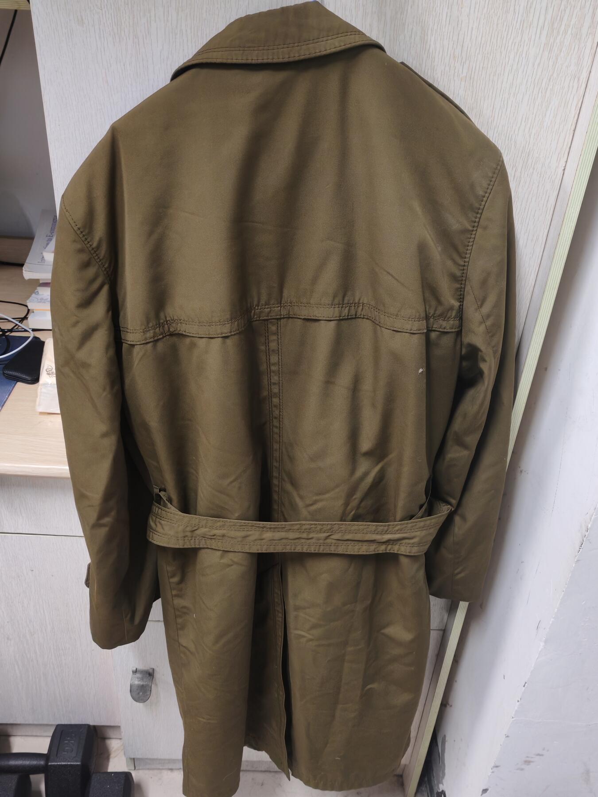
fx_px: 760
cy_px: 398
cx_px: 299
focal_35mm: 33
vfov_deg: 55.4
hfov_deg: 42.9
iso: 800
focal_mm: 5.52
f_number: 1.95
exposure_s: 1/25
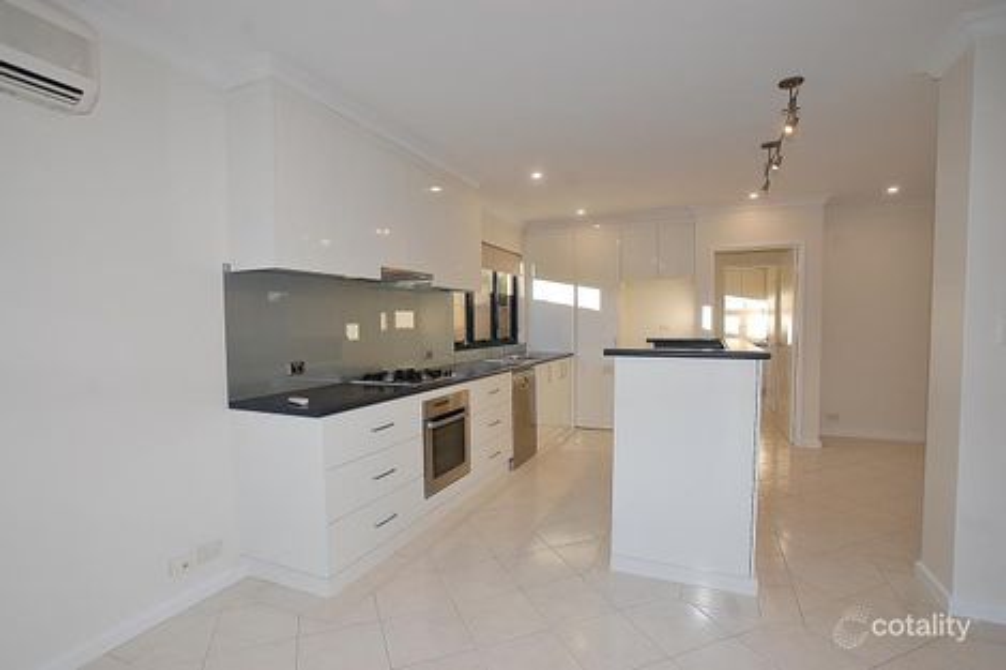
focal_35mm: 16
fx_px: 461
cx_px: 503
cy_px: 335
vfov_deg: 72.0
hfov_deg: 95.0
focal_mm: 11
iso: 400
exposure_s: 1/160
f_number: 6.3
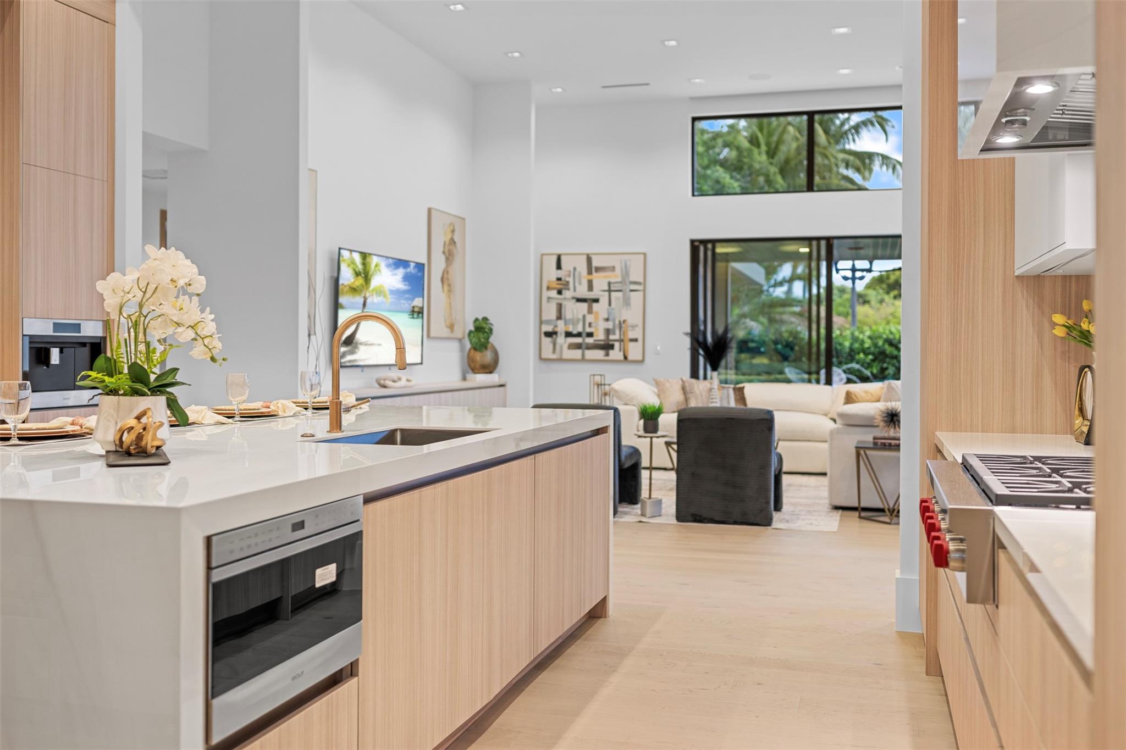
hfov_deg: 54.4
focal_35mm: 35
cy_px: 375
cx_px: 563
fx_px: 1095
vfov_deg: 37.8
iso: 64
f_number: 2.5
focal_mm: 35
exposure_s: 1/5
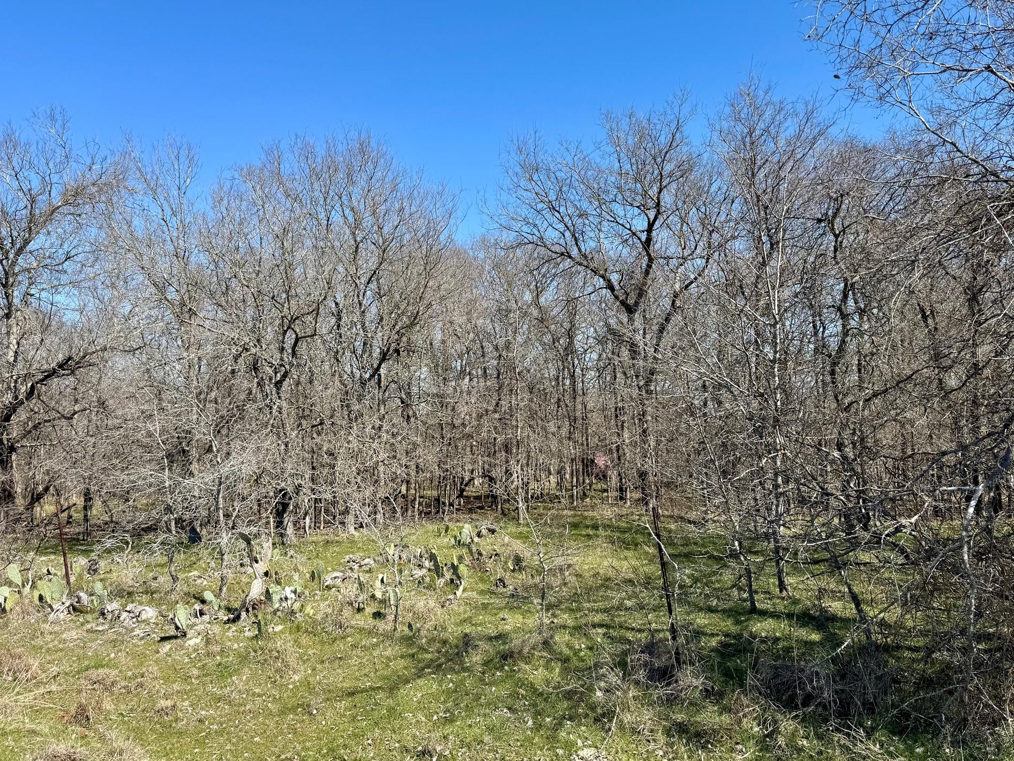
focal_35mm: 26
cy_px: 369
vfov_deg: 53.1
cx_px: 502
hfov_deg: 67.3
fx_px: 762
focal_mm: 6.76
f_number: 1.78
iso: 80
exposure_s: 1/3413
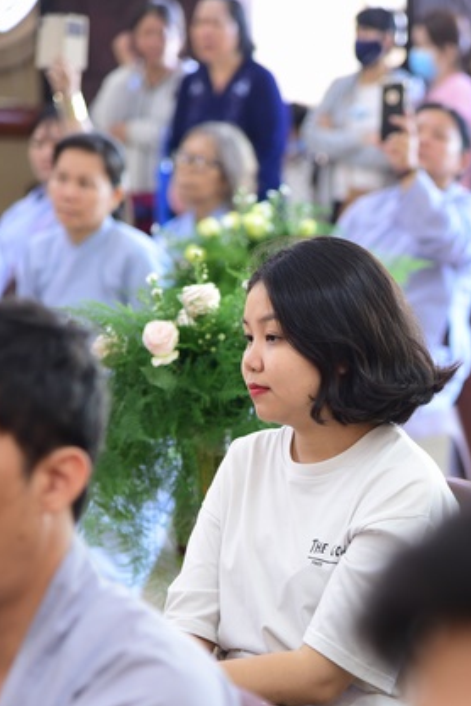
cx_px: 330
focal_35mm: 187
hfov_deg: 7.3
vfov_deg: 11.0
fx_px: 3670
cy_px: 488
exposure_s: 1/30
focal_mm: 120
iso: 1250
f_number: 4
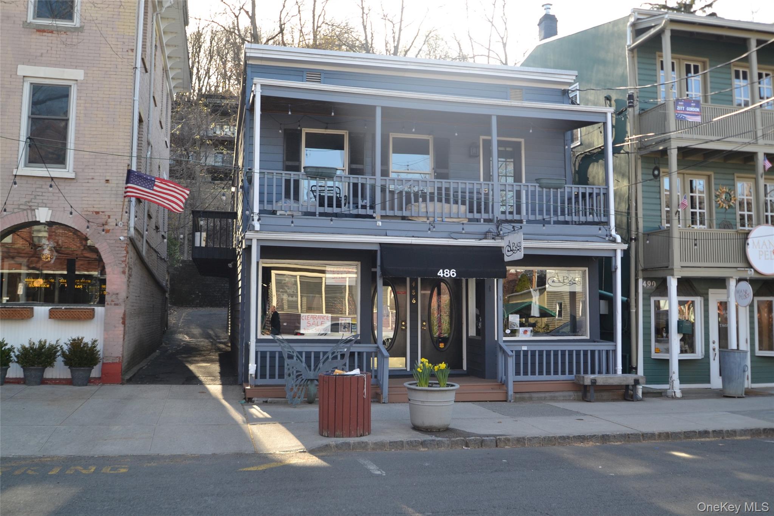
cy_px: 258
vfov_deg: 40.0
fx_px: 709
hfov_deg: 57.2
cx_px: 387
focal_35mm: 33
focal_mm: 22
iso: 180
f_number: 5.6
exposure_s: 1/125
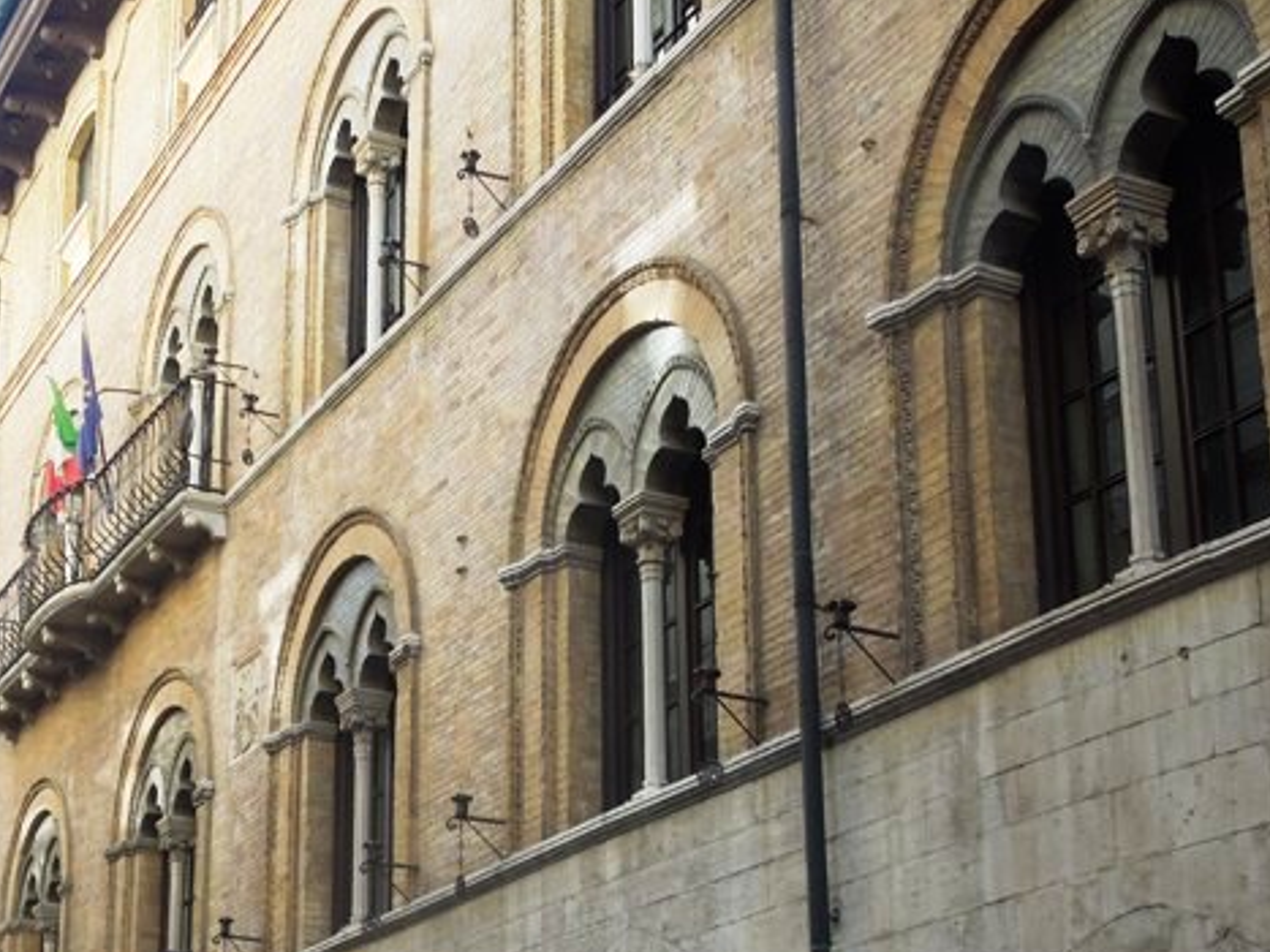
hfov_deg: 32.1
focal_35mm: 60
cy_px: 808
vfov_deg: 23.9
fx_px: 2201
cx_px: 498
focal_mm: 6.3
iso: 100
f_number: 3.7
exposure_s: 1/100
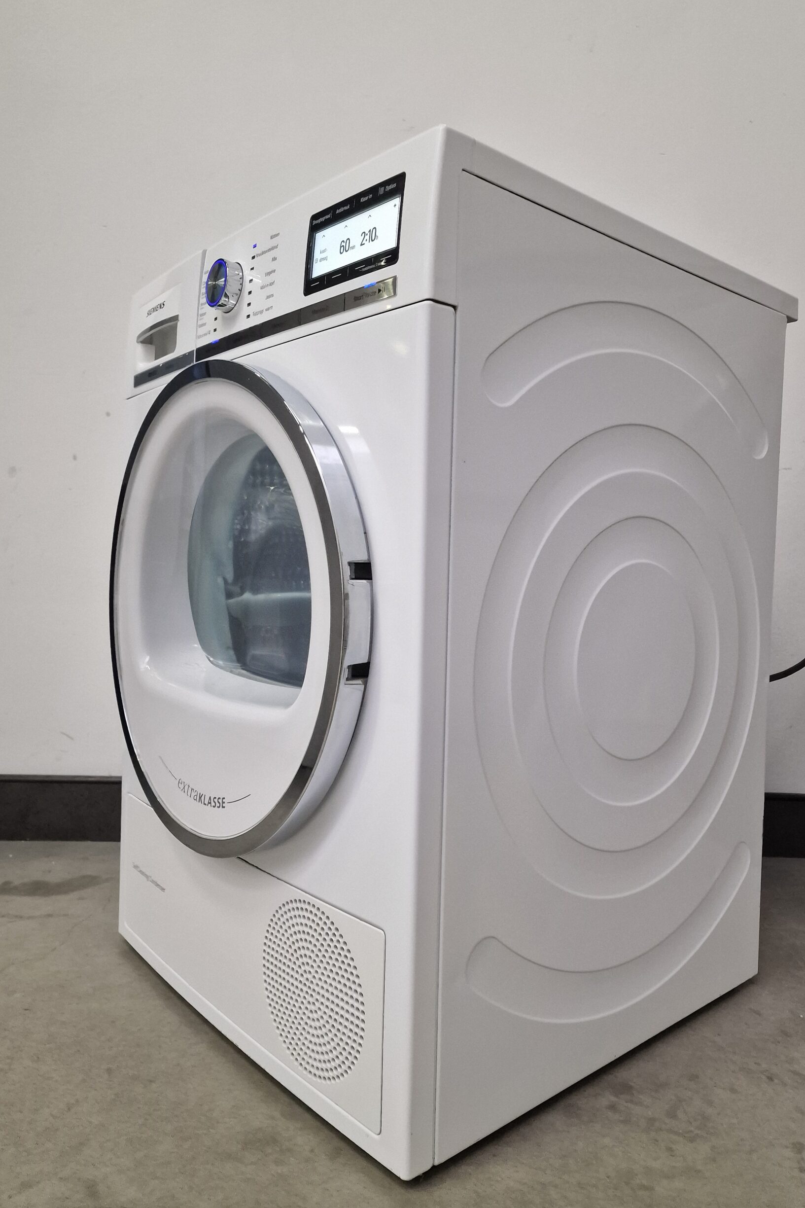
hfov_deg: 51.2
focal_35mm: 25
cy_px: 599
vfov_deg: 71.5
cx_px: 434
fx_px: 839
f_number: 1.8
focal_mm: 6.4
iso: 400
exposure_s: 1/100
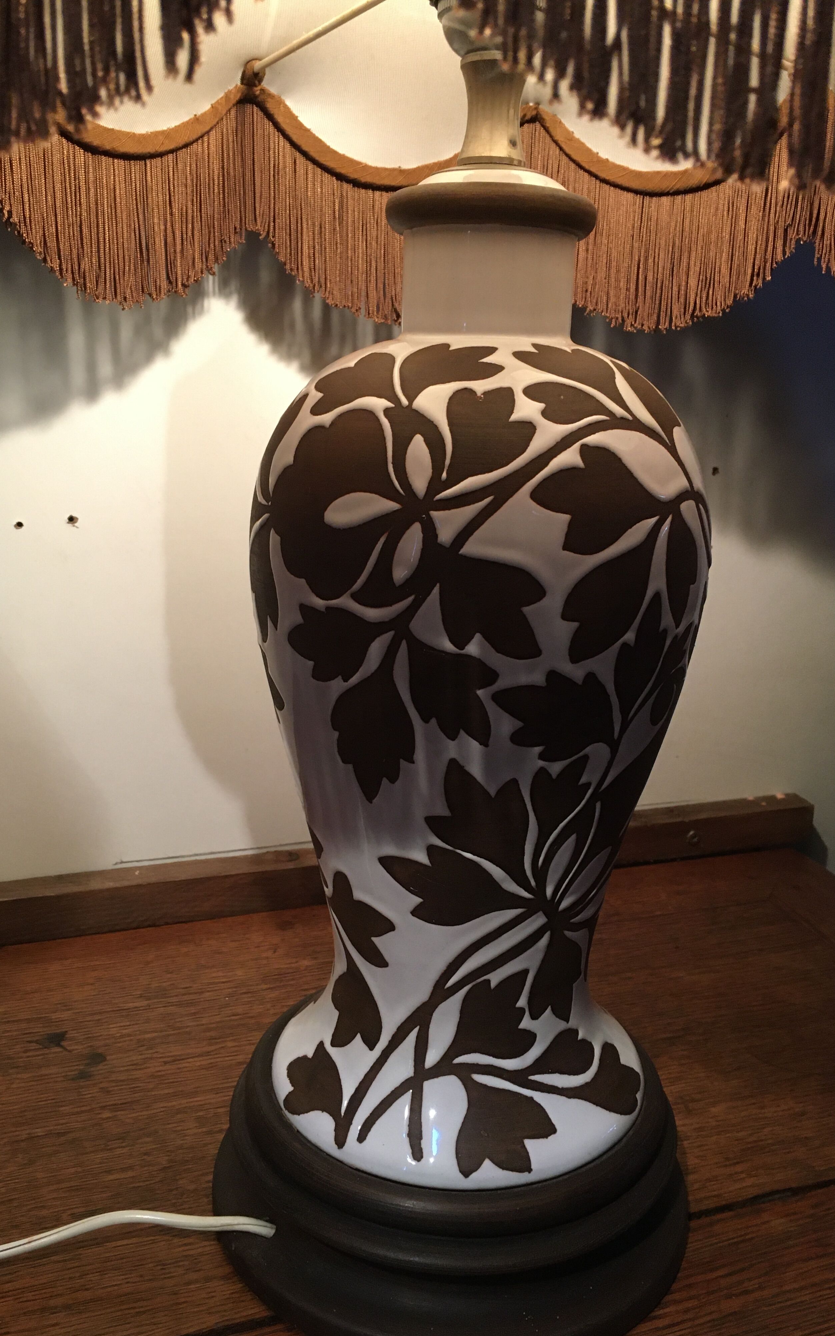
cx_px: 430
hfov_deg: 40.6
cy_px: 673
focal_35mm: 31
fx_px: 1129
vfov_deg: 61.2
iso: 160
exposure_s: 1/33
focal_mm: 4.15
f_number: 2.2
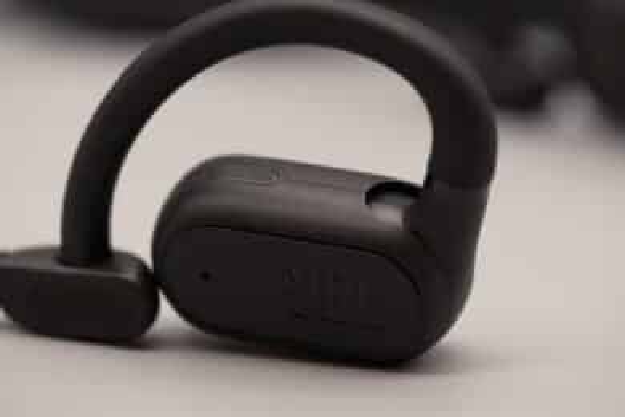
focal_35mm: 120
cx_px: 312
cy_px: 208
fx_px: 2083
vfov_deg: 11.4
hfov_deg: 17.1
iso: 800
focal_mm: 80
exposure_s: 1/250
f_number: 5
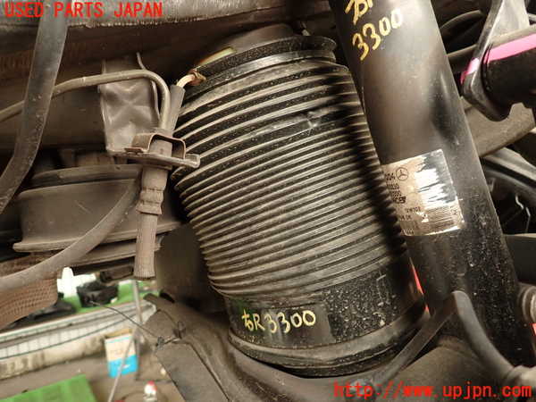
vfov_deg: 54.9
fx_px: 387
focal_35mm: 25
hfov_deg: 69.4
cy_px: 201
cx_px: 268
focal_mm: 4.5
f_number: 2
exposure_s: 1/40
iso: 200
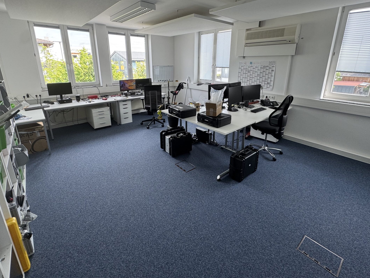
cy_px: 114
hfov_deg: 91.0
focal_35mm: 17
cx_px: 185
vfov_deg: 74.1
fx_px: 182
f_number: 2.2
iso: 80
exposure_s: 1/99
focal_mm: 2.22
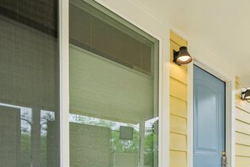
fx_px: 222
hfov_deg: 55.7
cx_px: 189
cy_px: 175
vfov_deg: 36.1
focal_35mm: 32
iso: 800
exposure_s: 1/640
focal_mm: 15
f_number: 7.1
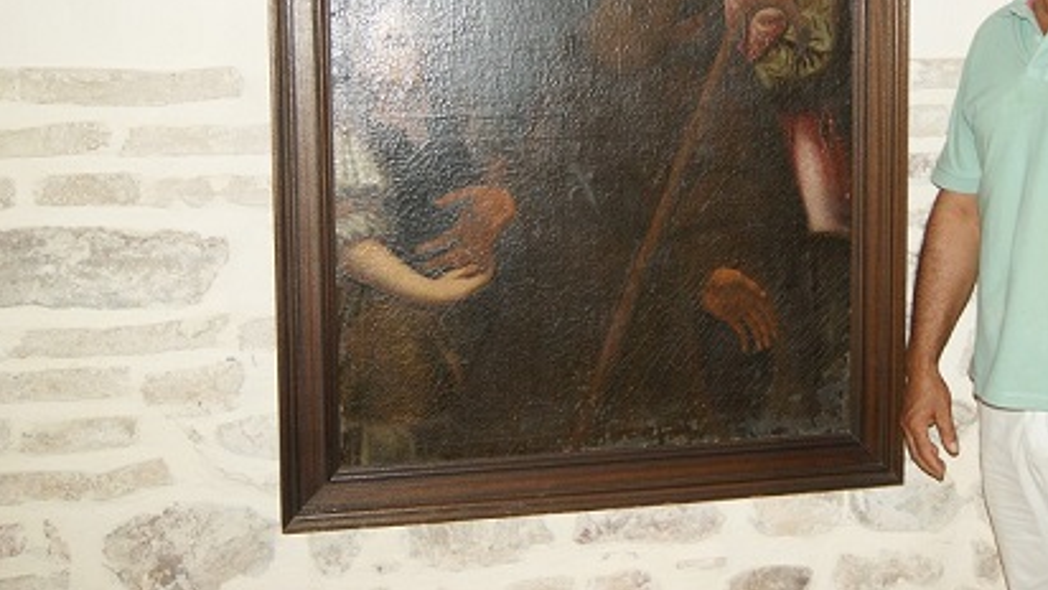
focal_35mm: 59
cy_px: 127
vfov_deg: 20.2
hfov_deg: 35.2
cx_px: 682
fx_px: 1640
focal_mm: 28
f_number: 4.5
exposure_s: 1/60
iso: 400
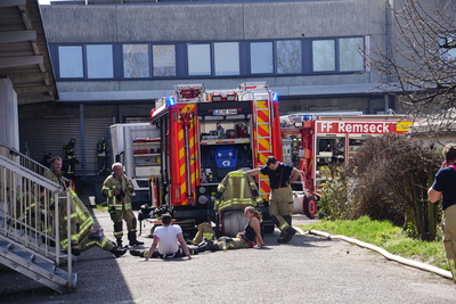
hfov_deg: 15.2
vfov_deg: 10.2
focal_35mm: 135
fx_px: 1711
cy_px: 152
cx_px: 228
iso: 100
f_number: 6.3
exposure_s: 1/160
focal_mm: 90
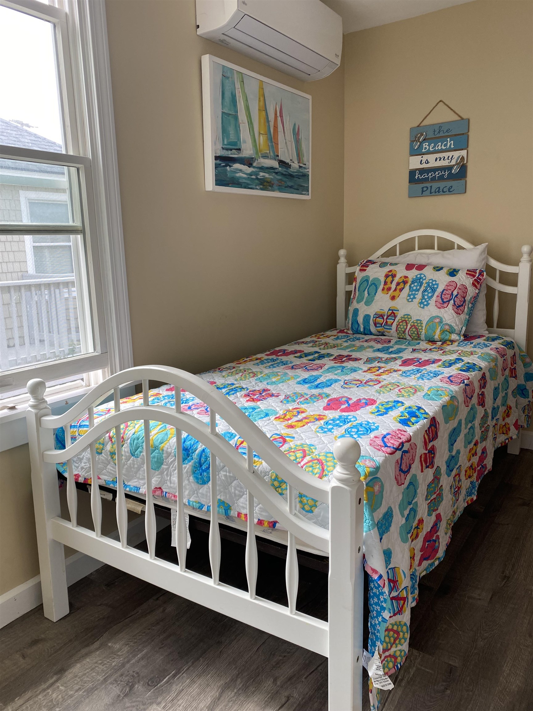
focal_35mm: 26
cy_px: 356
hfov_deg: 53.1
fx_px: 534
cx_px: 266
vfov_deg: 67.3
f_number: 1.8
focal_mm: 4.25
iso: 50
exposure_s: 1/121
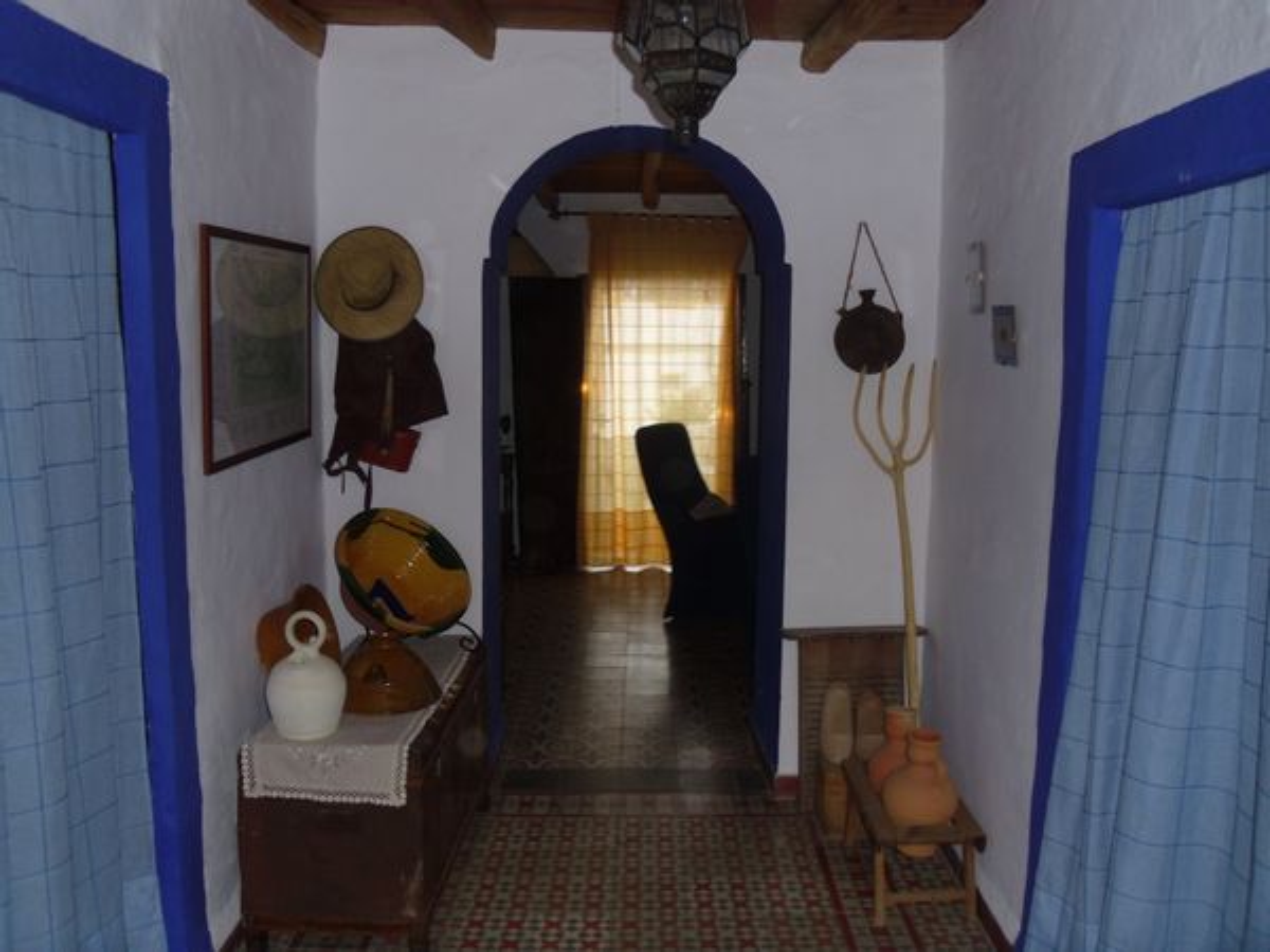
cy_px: 476
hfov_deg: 58.4
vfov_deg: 45.4
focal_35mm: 31
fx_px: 1137
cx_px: 635
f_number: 3.3
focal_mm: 5.6
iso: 100
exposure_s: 1/45
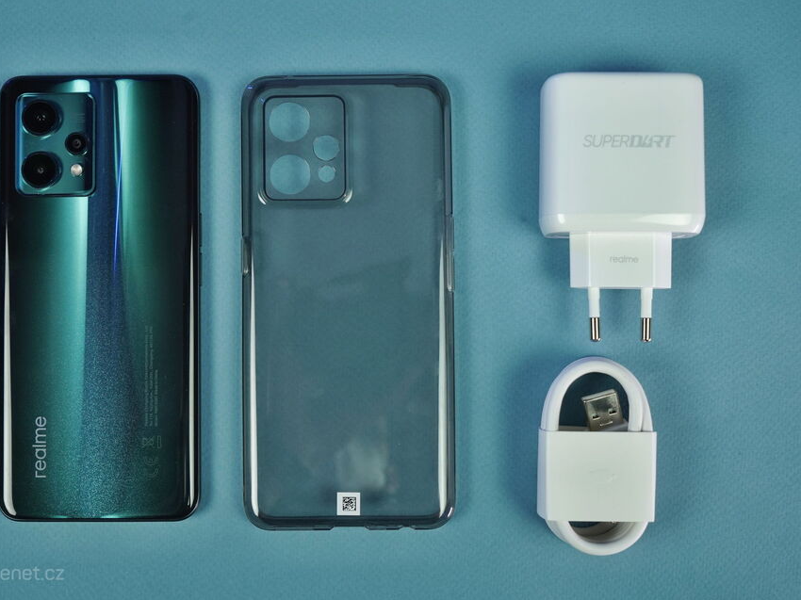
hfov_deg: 38.1
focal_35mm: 50
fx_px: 1157
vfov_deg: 29.1
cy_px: 300
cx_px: 349
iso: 1000
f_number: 7.1
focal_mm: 46
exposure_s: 1/125
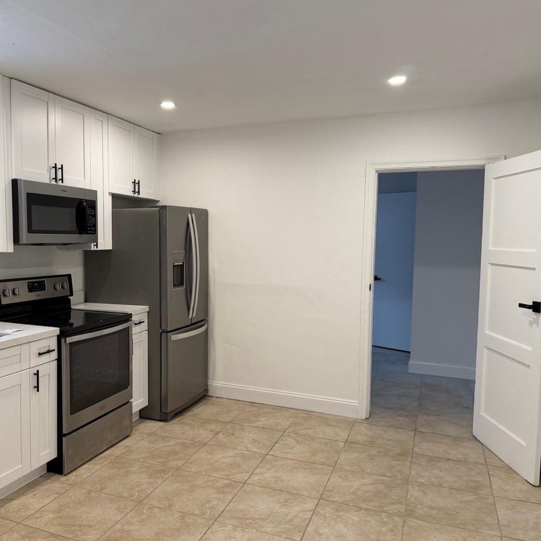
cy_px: 273
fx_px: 513
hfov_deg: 55.0
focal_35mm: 29
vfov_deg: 55.6
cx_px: 205
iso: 200
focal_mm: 6.76
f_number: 1.78
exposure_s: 1/120
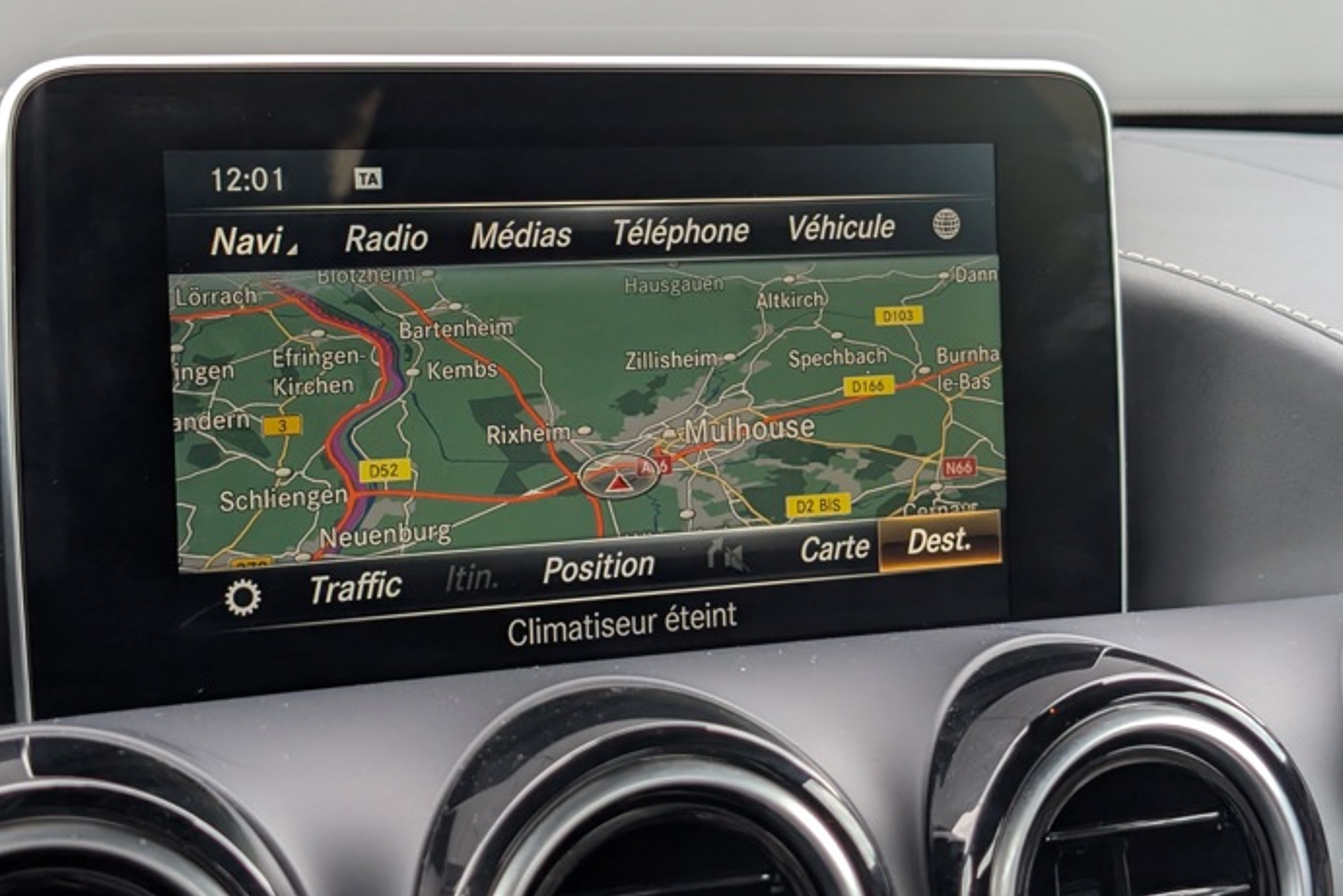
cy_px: 342
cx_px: 603
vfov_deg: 23.0
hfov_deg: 33.9
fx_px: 2201
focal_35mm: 59
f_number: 1.68
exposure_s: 1/210
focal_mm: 6.9
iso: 116
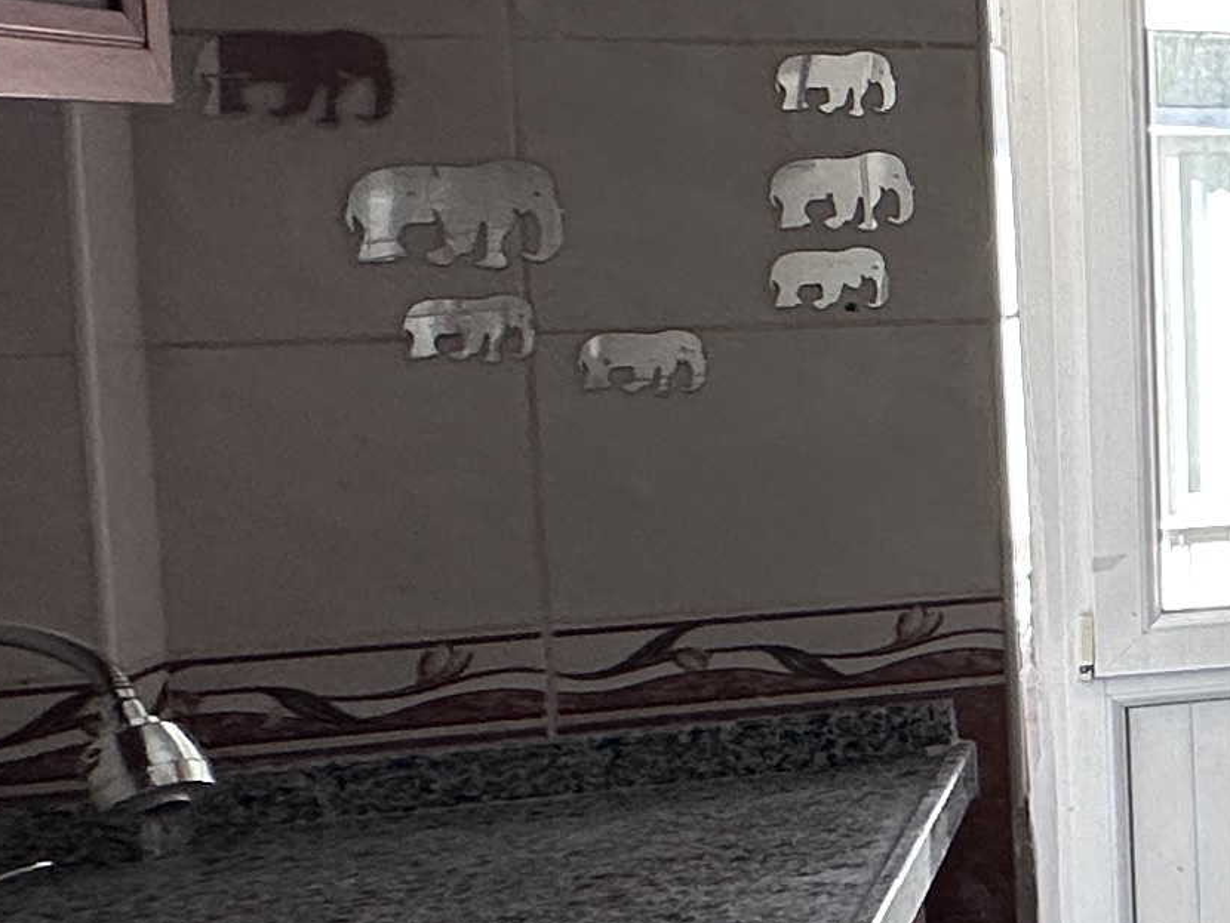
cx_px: 2564
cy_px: 316
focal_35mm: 68
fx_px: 2417
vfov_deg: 21.6
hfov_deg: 17.8
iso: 40
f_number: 2.2
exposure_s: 1/99
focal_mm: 2.22
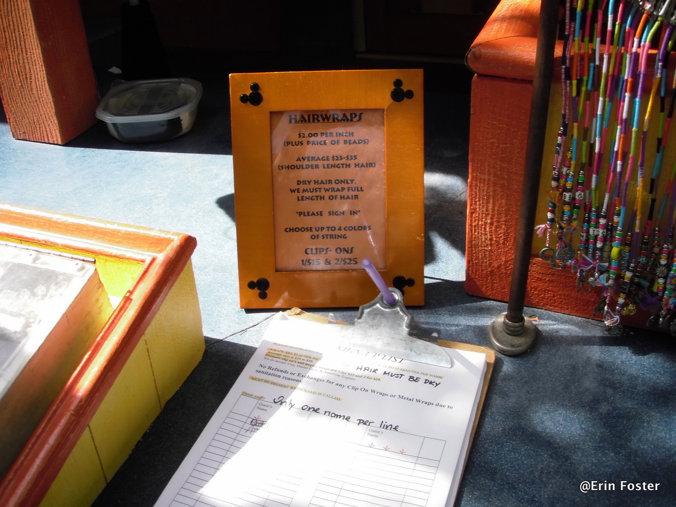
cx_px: 338
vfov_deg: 37.7
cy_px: 254
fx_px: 742
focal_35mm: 38
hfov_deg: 49.0
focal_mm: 6.7
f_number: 4.5
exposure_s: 1/200
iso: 100
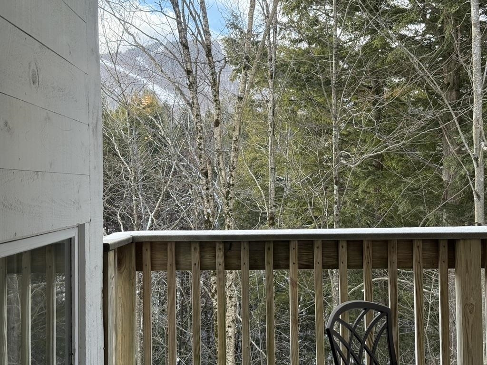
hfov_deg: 39.7
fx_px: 675
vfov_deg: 30.3
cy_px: 182
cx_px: 244
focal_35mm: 48
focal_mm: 6.76
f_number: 1.78
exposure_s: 1/425
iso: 80
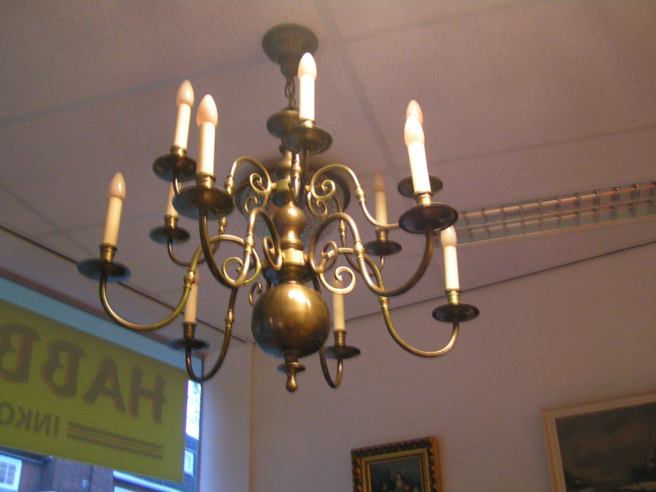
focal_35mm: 38
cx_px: 328
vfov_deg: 37.7
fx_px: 720
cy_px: 246
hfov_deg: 49.0
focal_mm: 5.8
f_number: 2.8
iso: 200
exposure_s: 1/13
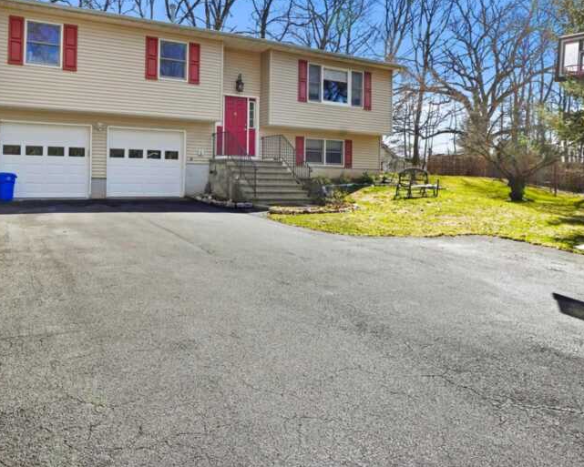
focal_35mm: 24
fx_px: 415
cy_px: 189
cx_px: 238
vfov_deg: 58.4
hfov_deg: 69.7
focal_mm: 16
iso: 400
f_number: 9
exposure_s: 1/400
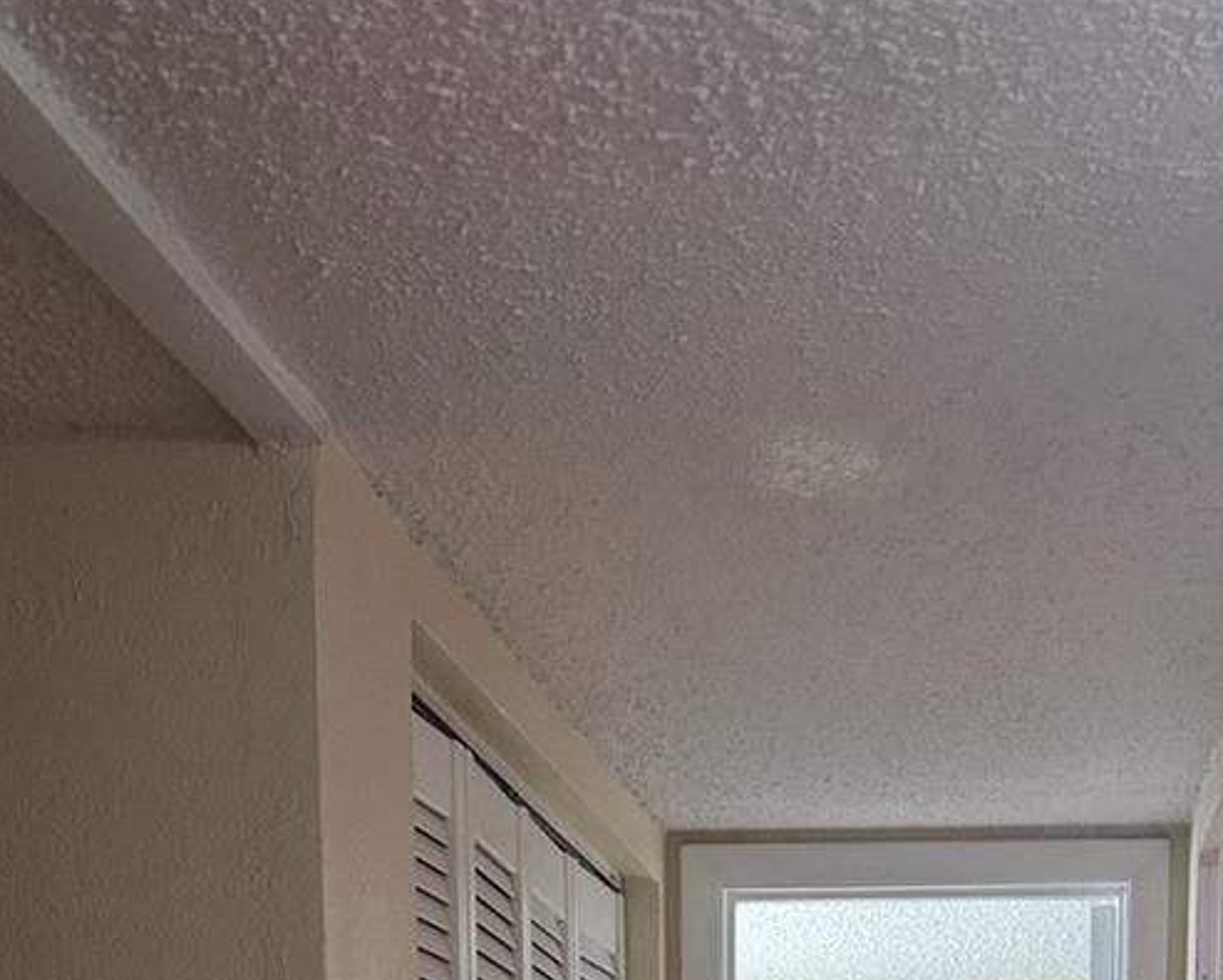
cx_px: 811
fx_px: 2064
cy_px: 1434
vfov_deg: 22.4
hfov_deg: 32.7
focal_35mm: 57
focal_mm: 6.76
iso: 250
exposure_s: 1/60
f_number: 1.78
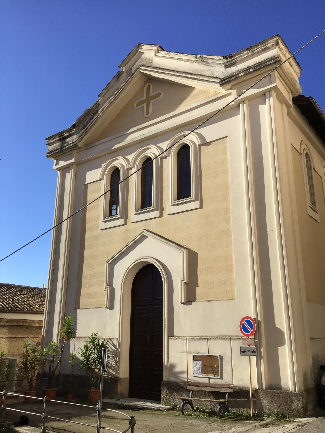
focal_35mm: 31
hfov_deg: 45.4
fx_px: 388
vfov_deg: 58.4
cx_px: 162
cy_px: 216
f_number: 2.4
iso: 25
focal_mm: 3.3
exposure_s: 1/1294
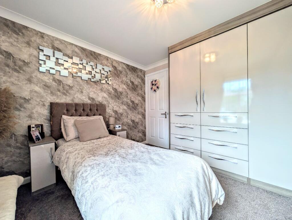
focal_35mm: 12
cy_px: 110
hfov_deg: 110.5
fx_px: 101
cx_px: 146
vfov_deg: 94.6
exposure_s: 1/180
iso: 46
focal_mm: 2.02
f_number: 1.7
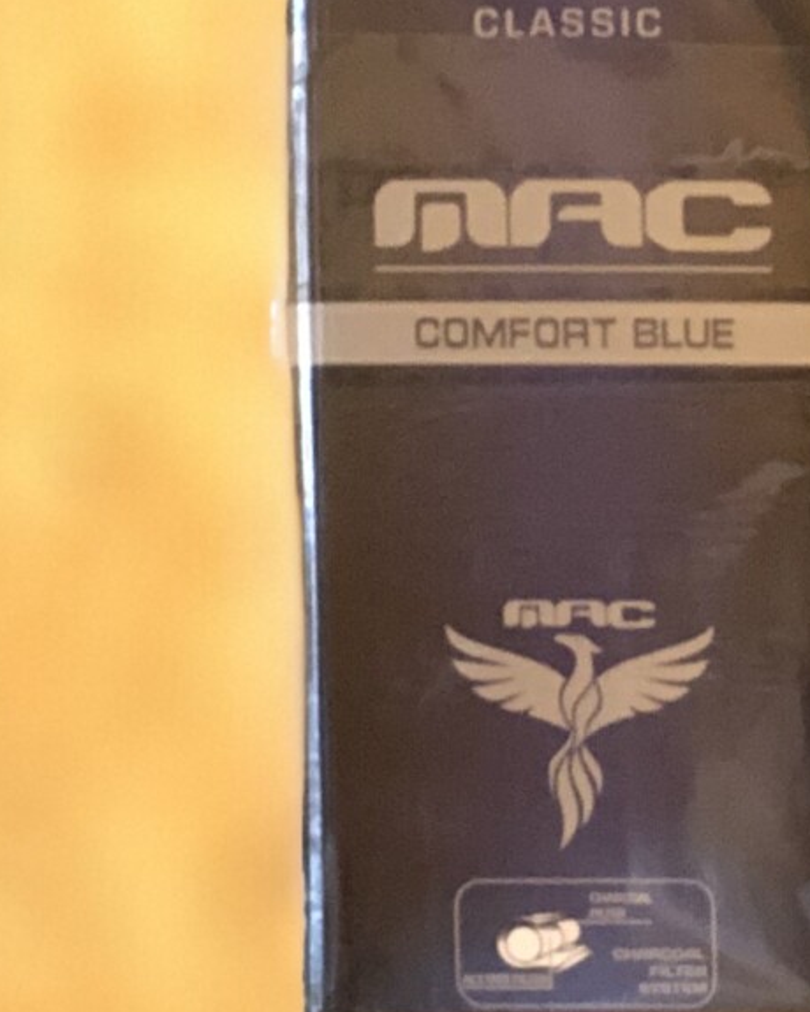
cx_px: 1763
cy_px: 1595
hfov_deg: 6.6
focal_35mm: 226
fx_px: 6772
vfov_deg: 8.3
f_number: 2.4
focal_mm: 6
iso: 200
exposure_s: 1/8
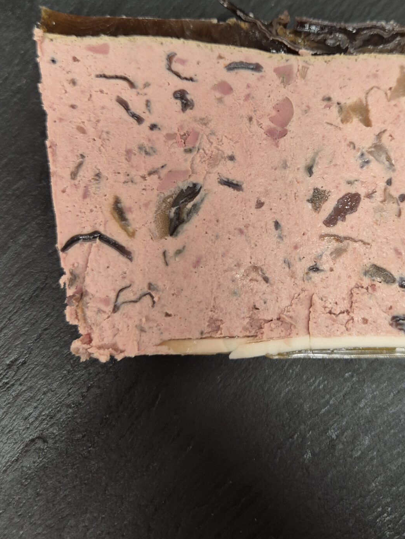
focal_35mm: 34
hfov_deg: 41.0
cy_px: 195
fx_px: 530
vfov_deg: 53.2
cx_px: 283
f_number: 1.8
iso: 250
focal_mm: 5.4
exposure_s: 1/100
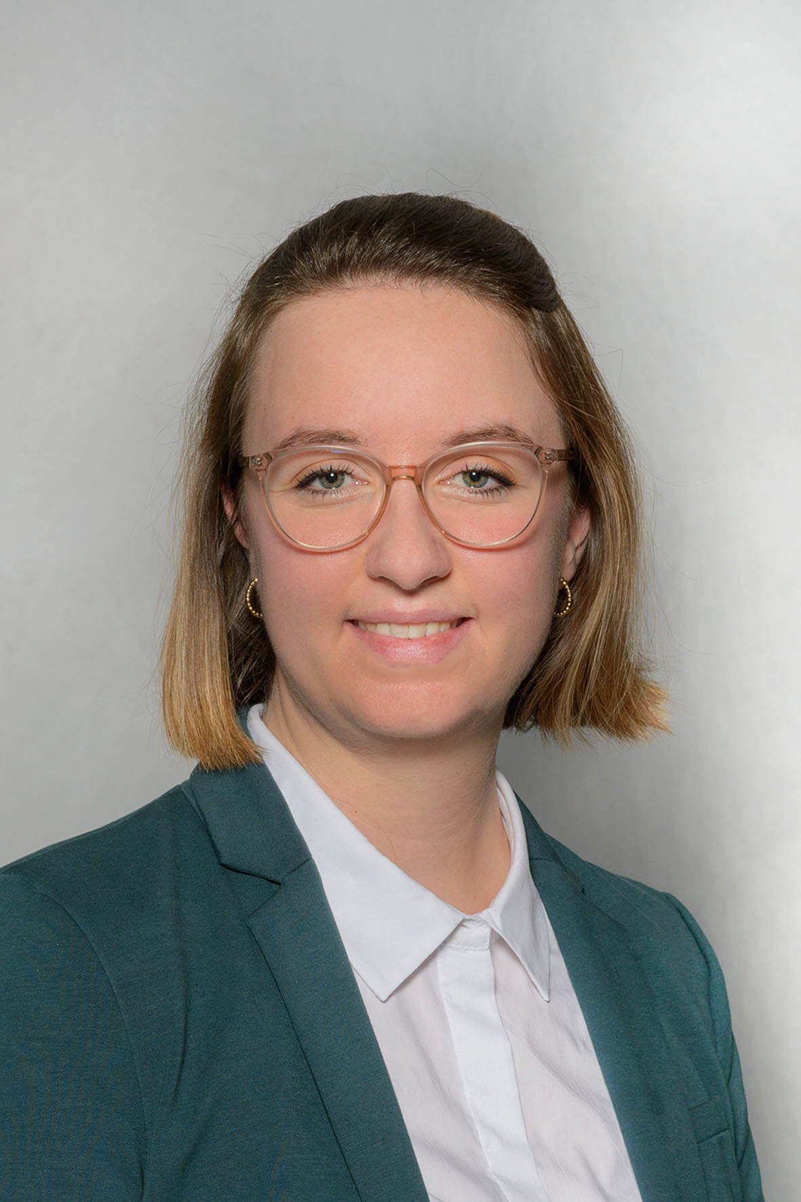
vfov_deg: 23.9
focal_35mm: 85
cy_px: 601
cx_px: 400
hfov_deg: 16.1
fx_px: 2837
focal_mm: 85
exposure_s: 1/125
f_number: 11
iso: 125
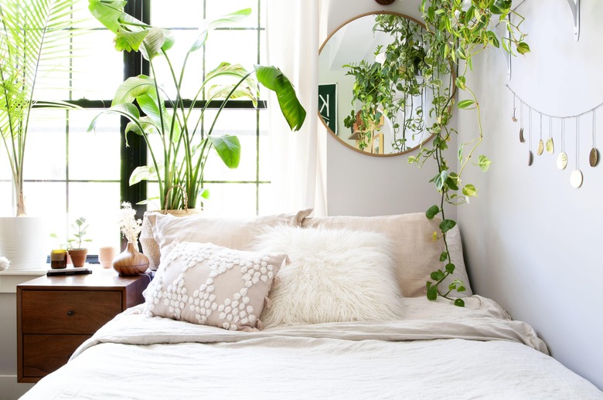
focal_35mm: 30
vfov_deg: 43.5
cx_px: 302
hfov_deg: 62.0
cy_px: 200
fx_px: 502
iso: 250
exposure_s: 1/1.25
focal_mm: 20
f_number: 10
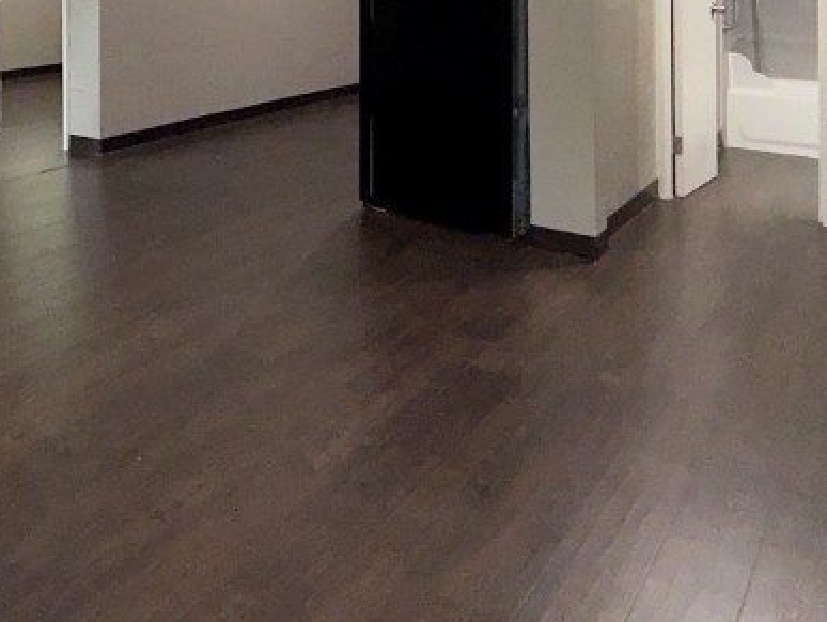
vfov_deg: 34.2
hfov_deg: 47.6
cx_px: 175
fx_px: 885
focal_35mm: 37
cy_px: -41
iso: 500
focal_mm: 2.22
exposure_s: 1/60
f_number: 2.2
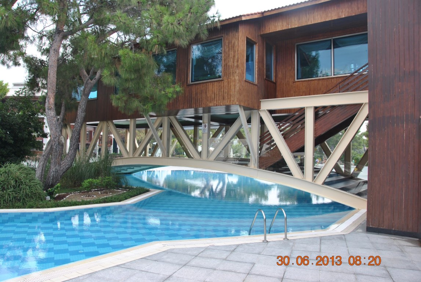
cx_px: 210
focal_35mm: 27
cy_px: 141
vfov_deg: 48.1
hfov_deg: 67.3
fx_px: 316
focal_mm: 18
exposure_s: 1/125
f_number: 5.6
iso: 125
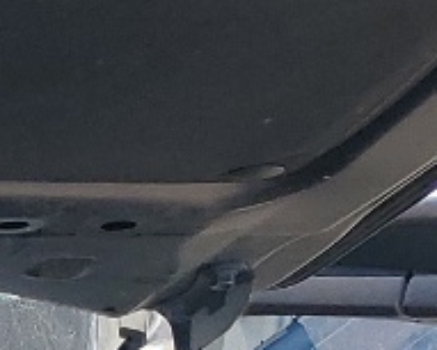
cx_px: -1052
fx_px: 2756
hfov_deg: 7.5
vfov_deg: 6.6
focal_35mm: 213
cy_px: 1059
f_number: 1.5
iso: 50
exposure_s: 1/1667
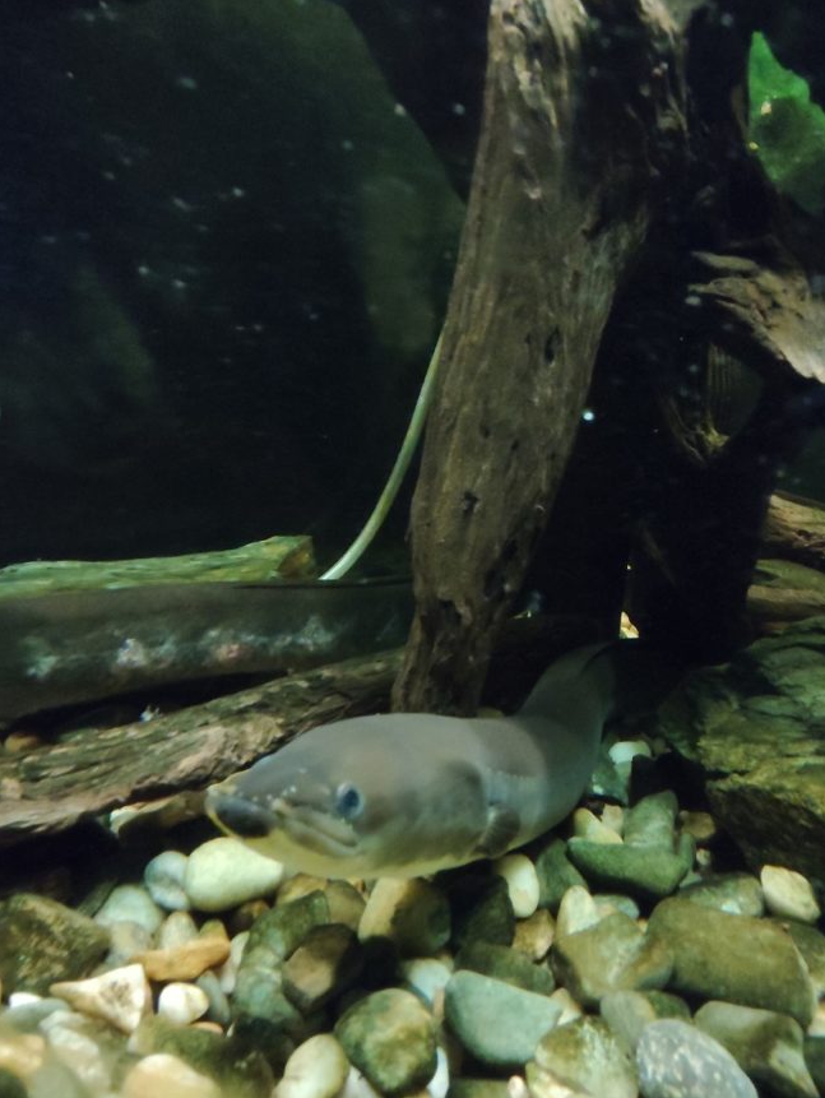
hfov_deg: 68.2
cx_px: 486
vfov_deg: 84.5
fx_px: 603
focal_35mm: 19
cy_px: 588
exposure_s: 1/16.7
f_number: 2.2
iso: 1000
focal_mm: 1.65
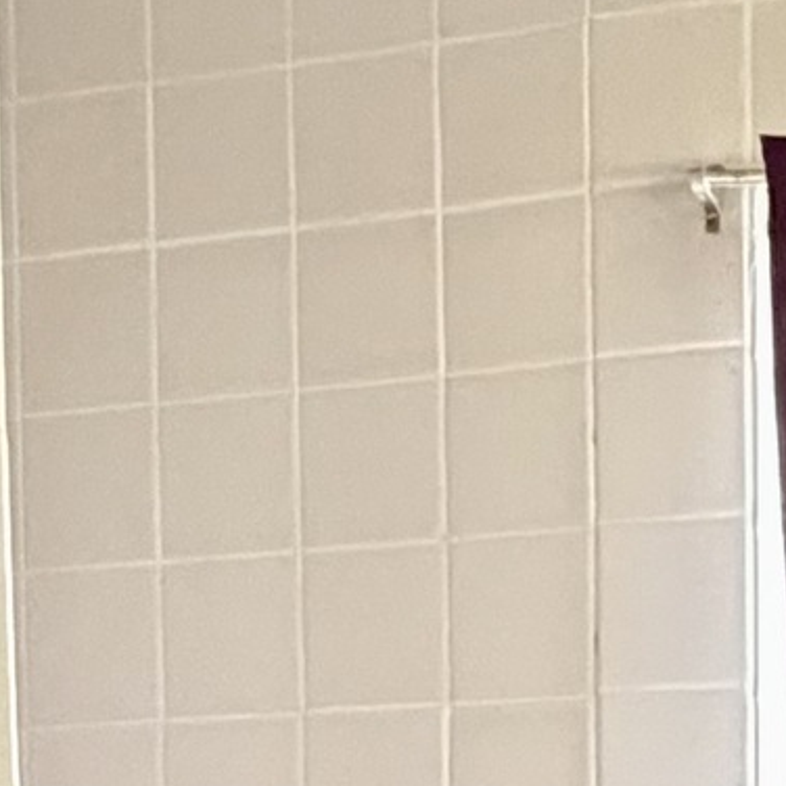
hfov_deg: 16.6
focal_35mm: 101
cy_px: 1177
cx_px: 909
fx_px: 2595
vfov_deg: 15.8
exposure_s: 1/60
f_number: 2.2
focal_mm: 2.22
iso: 1000
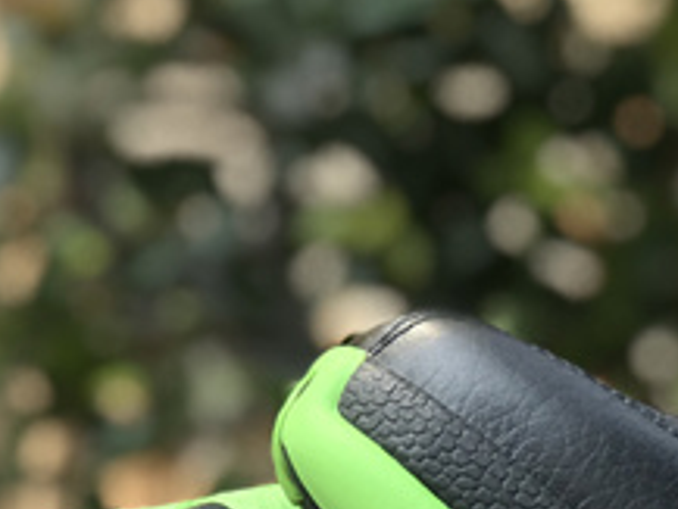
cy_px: 792
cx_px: 747
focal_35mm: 194
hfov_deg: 10.1
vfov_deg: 7.5
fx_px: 3802
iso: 20
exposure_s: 1/245
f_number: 2.8
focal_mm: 6.6
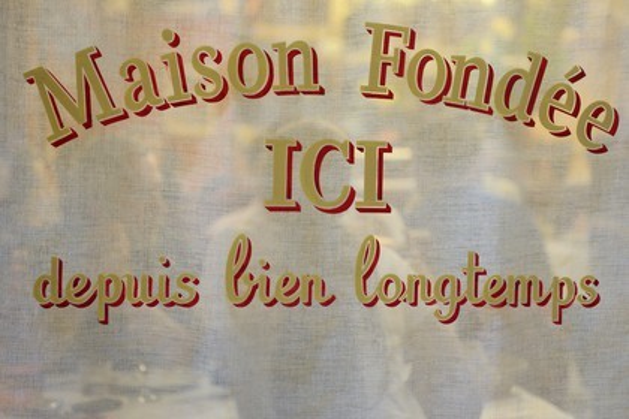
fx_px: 1223
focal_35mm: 70
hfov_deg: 28.8
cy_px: 210
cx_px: 314
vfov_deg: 19.5
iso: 1600
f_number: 3.5
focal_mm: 70
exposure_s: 1/50
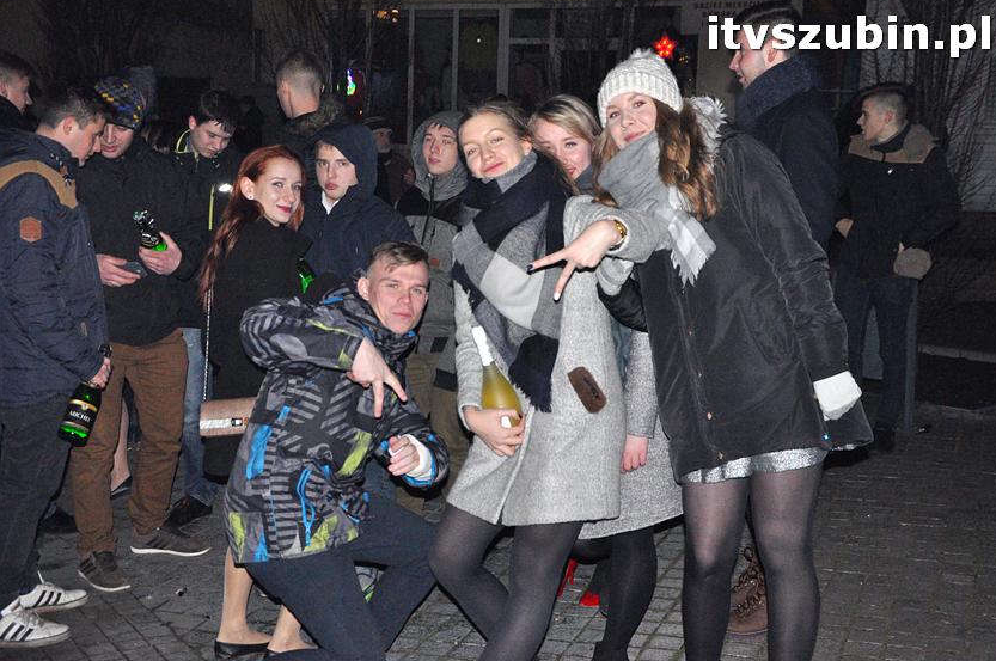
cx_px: 507
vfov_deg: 27.4
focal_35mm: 49
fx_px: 1354
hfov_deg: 40.4
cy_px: 329
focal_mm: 32
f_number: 5.6
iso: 3200
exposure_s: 1/60
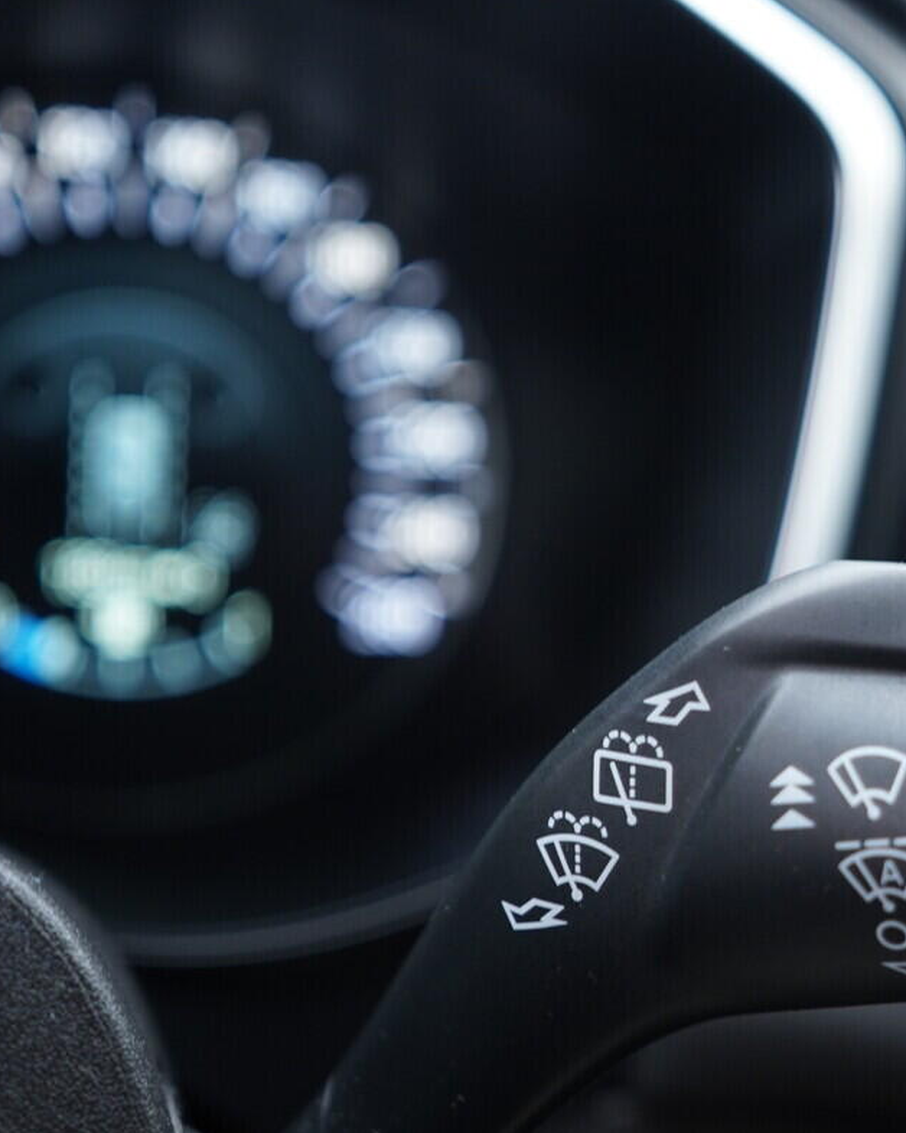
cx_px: 932
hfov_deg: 23.4
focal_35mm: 62
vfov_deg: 30.4
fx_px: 2078
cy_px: 667
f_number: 2.8
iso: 400
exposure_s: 1/40
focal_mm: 24
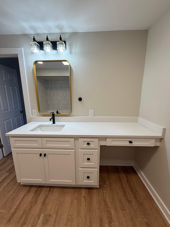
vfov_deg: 102.1
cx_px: 85
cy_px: 114
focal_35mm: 14
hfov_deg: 85.7
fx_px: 92
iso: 100
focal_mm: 2.22
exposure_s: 1/120
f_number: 2.2
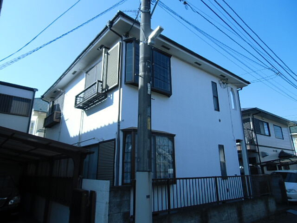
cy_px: 112
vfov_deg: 56.8
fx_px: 206
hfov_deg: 71.6
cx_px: 148
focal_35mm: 24
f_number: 3
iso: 64
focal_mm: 4.24
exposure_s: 1/400
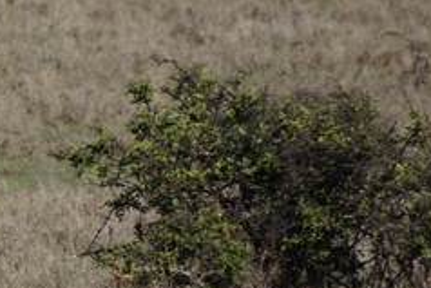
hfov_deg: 1.3
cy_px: 48
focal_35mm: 1573
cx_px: -424
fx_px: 18843
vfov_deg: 0.9
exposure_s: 1/500
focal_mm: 250
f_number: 6.3
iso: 100
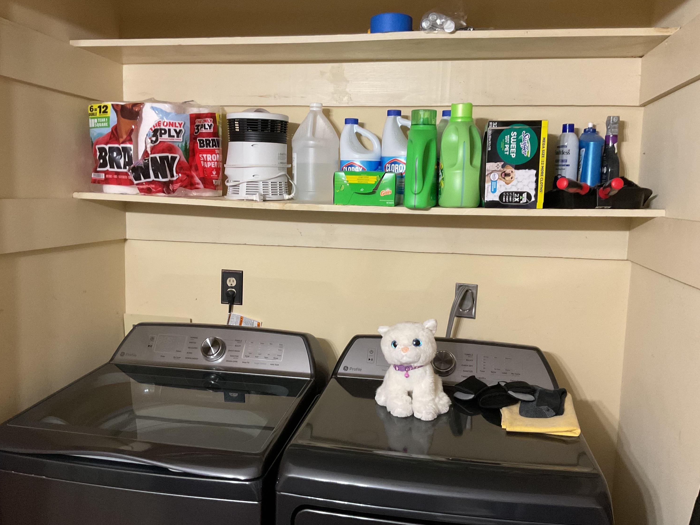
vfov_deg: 46.8
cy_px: 262
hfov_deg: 60.0
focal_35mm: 30
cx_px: 346
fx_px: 607
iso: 250
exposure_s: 1/60
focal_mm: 3
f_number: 1.8
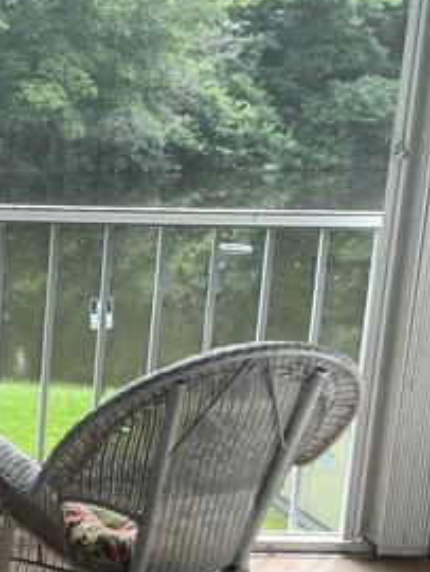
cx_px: -174
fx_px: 1273
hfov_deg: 17.6
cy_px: 316
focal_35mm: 77
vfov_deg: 25.3
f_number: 1.6
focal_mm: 5.1
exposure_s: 1/122
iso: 32
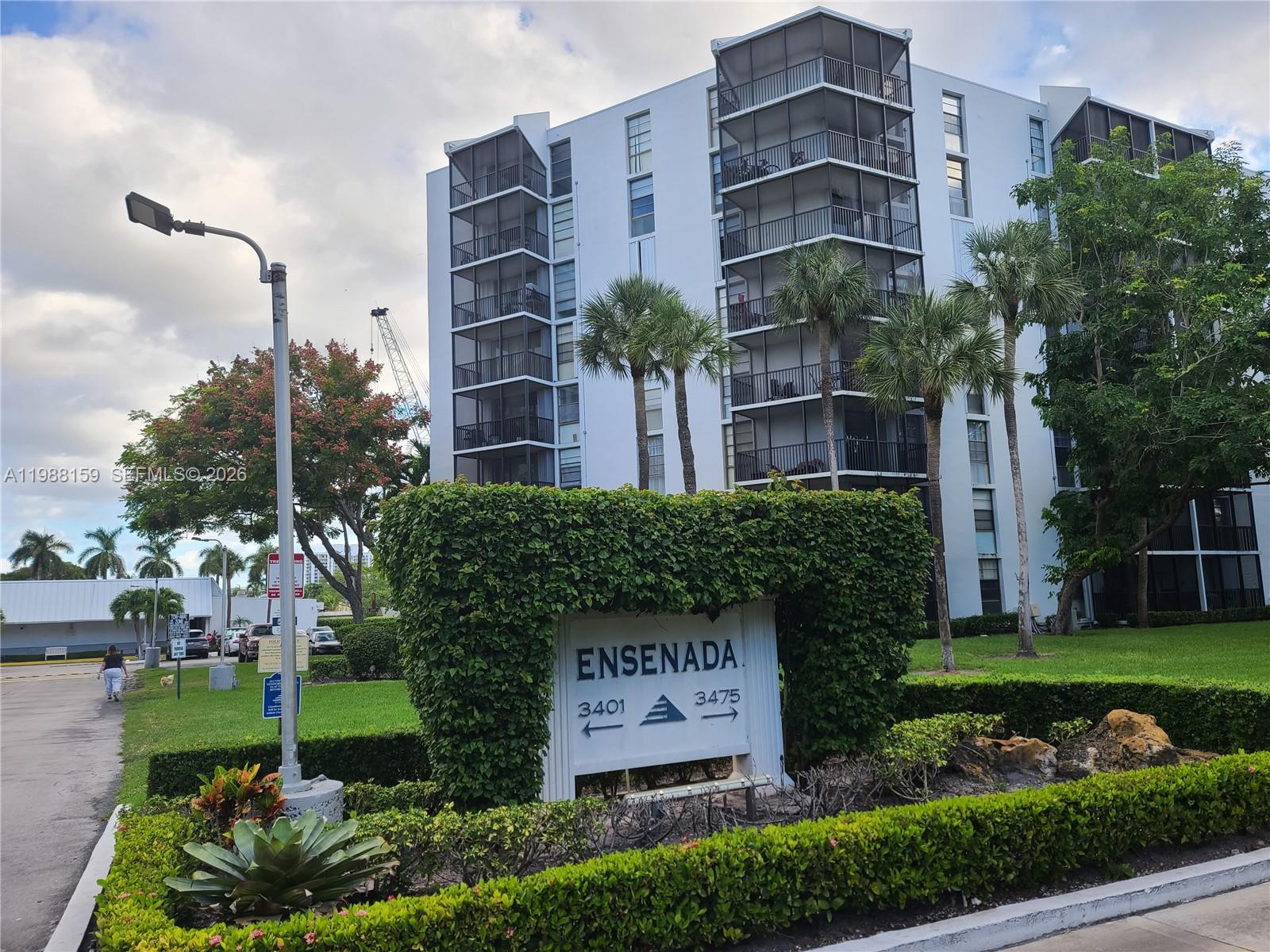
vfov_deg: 54.9
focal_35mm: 25
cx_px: 635
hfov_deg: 69.4
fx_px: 917
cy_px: 476
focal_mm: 7
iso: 16
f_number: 1.8
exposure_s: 1/230
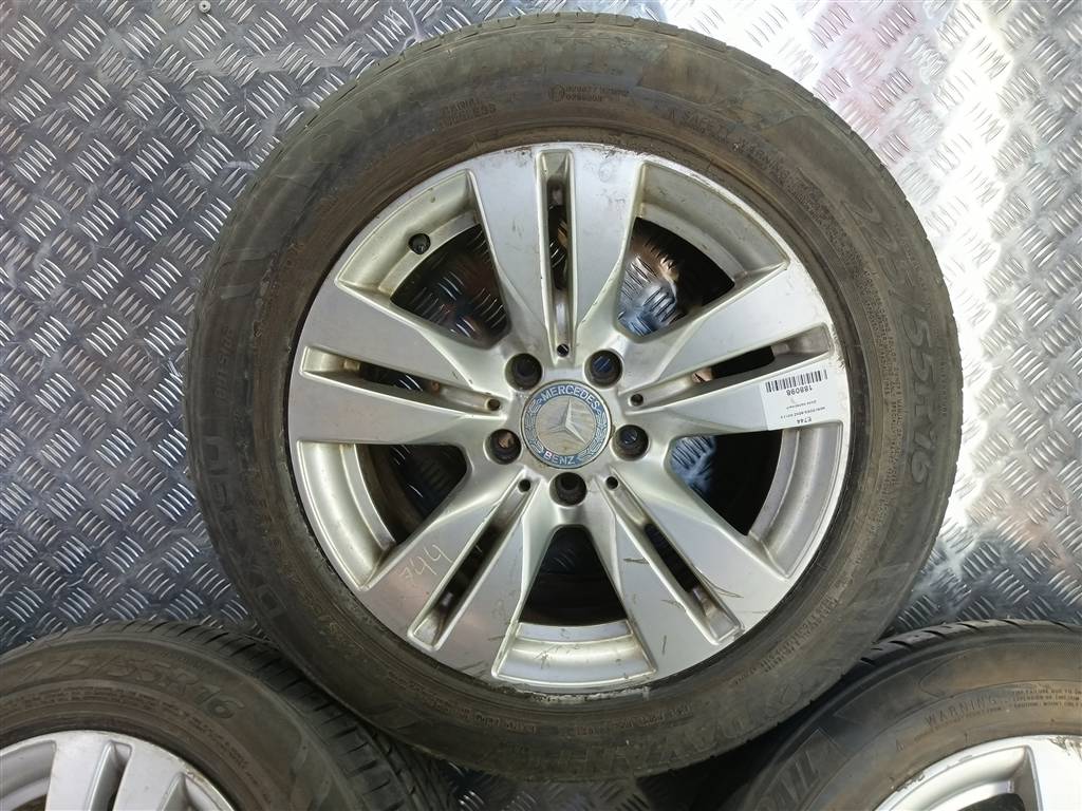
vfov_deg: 51.4
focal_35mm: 27
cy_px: 406
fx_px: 844
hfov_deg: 65.3
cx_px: 541
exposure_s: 1/50
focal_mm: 4.11
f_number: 1.6
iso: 127
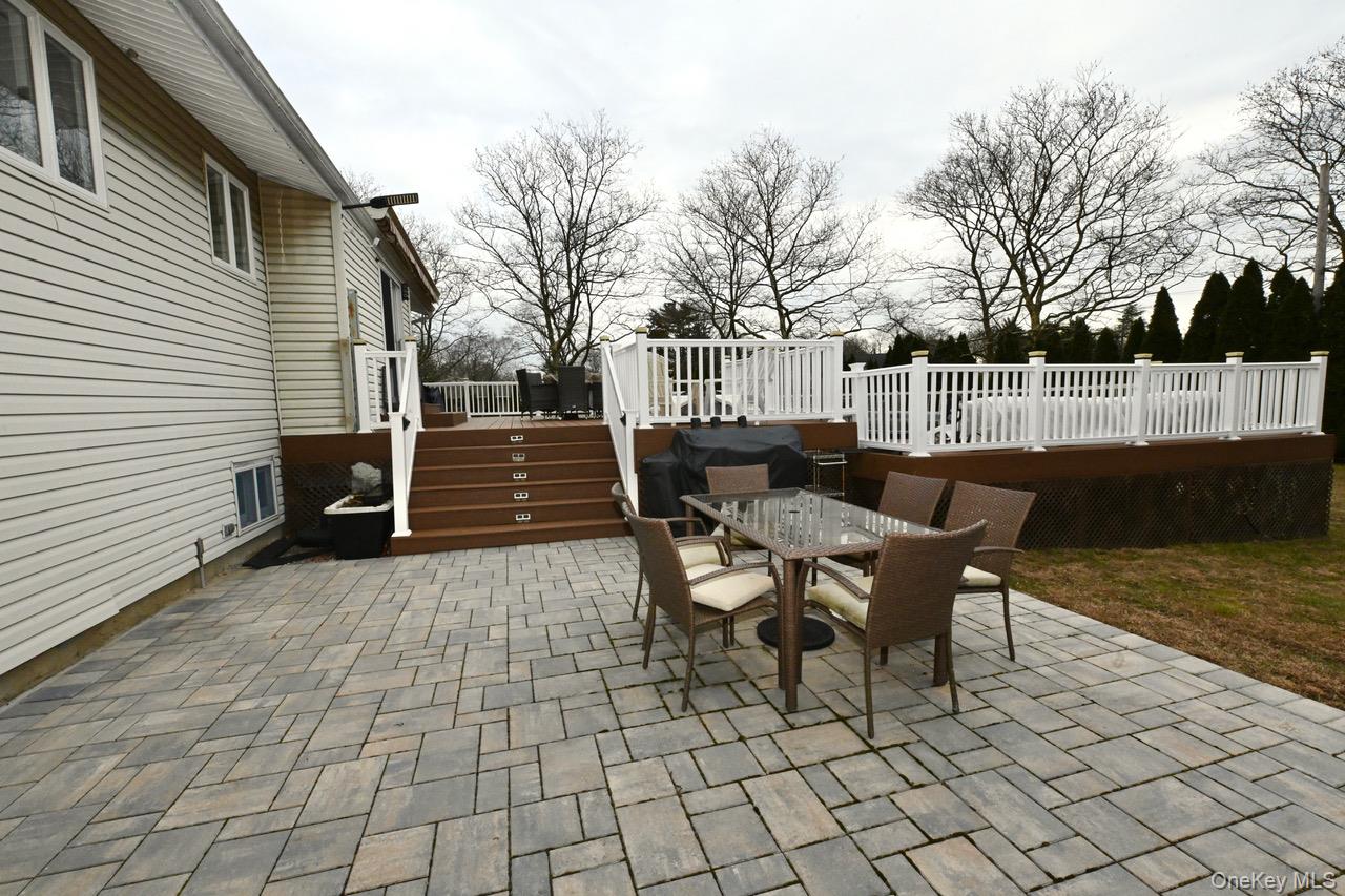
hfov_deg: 104.3
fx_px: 523
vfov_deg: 81.2
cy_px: 448
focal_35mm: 14
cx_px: 672
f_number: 22
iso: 2500
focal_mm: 14
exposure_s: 1/400
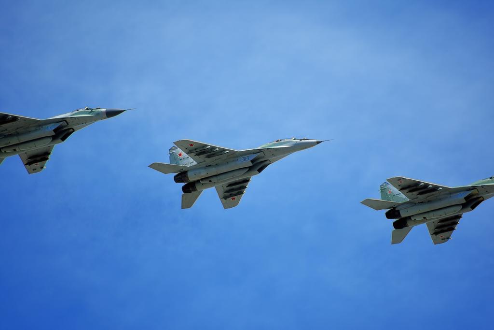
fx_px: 6175
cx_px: 247
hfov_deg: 4.6
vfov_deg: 3.1
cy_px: 165
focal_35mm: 450
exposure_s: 1/2000
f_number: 6.3
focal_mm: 300
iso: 250
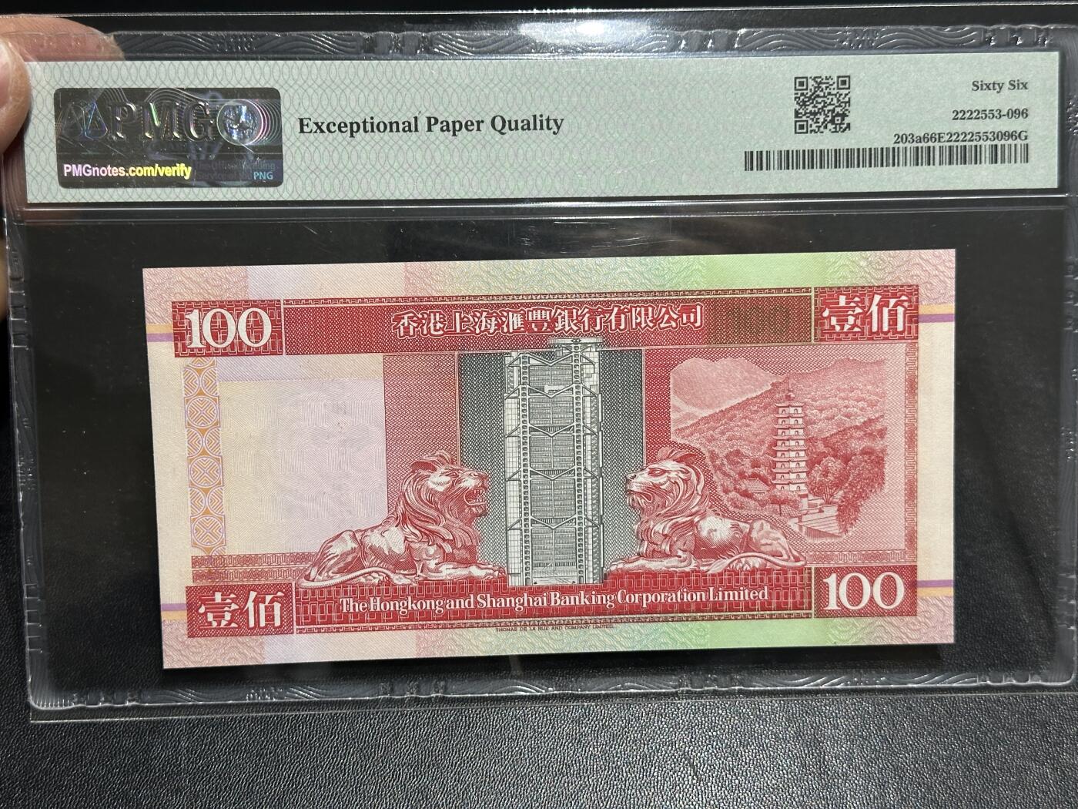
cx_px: 539
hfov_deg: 39.7
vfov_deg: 30.3
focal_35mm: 48
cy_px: 404
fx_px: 1495
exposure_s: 1/50
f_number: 1.78
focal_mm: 6.86
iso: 160
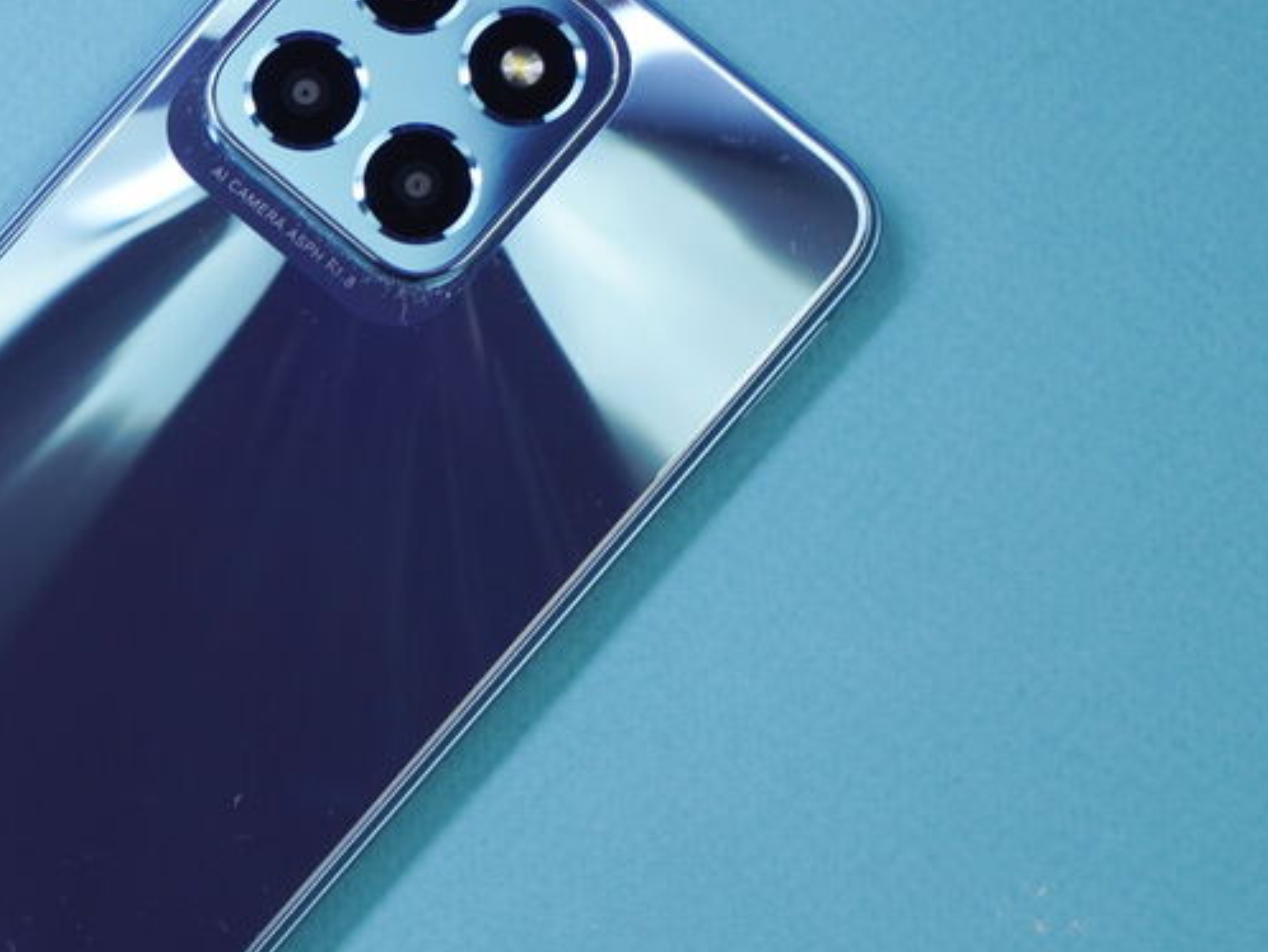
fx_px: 3262
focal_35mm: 89
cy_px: 570
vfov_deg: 16.6
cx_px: 200
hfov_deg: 21.6
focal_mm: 48
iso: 500
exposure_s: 1/125
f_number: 6.3
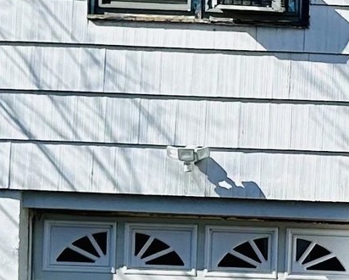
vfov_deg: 8.1
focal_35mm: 189
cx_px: 768
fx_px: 1953
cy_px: 303
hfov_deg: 9.4
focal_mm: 5.7
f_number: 1.5
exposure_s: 1/2994
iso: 50
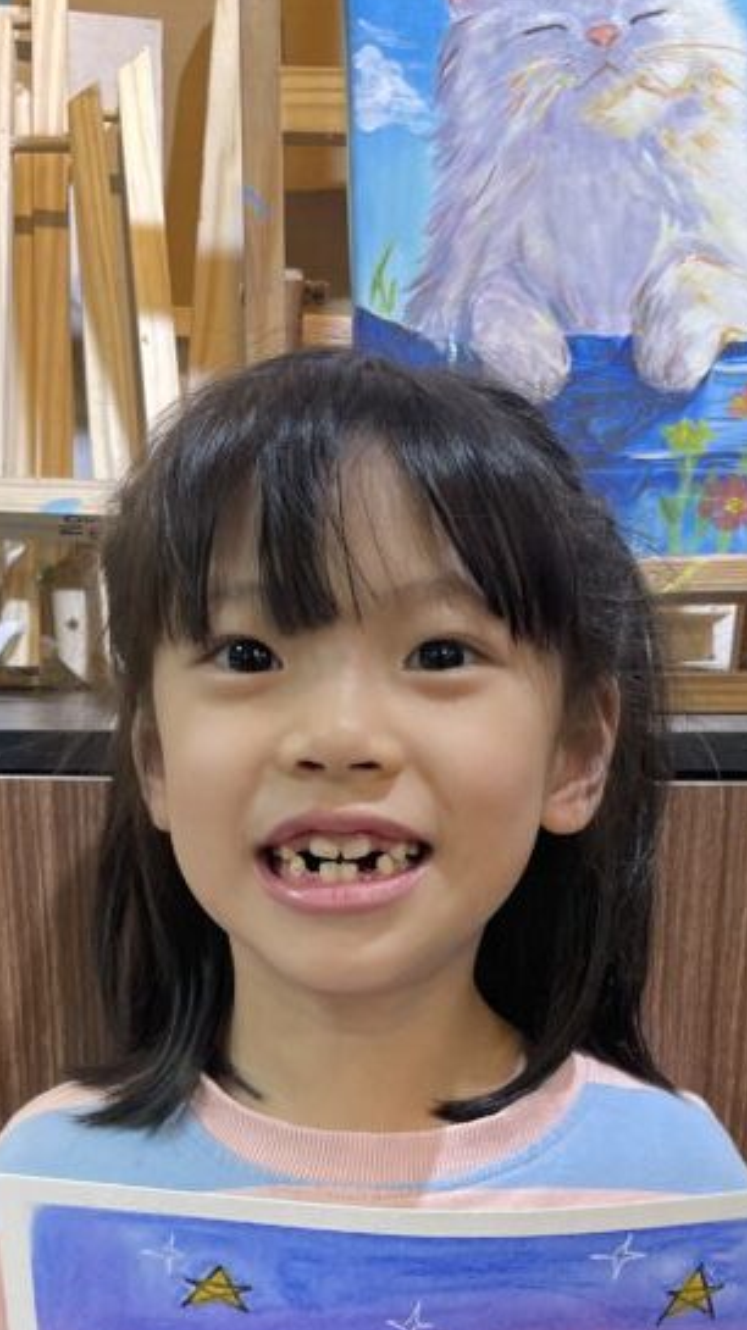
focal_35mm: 52
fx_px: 1834
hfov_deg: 23.0
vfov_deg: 38.2
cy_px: 1093
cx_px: 388
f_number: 1.6
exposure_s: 1/100
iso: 125
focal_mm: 4.2
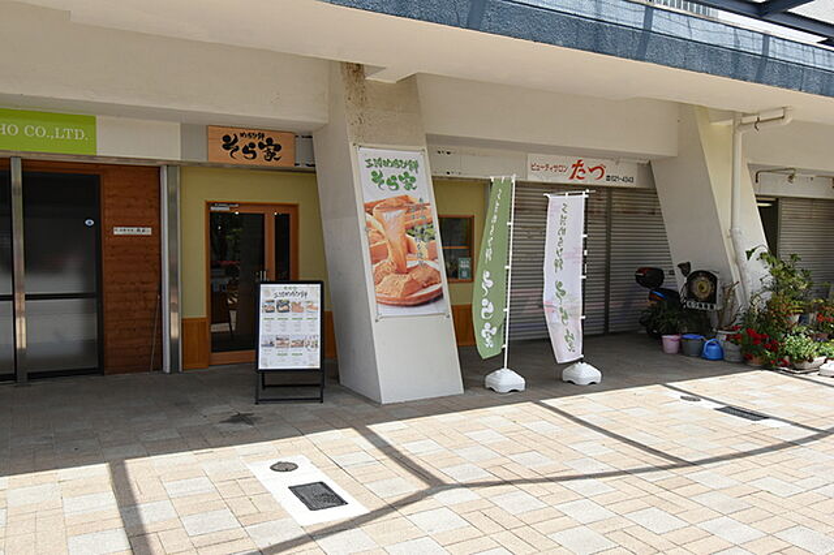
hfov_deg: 62.0
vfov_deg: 43.6
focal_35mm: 30
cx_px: 417
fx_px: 695
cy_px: 278
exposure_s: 1/500
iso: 800
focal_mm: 20
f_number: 11
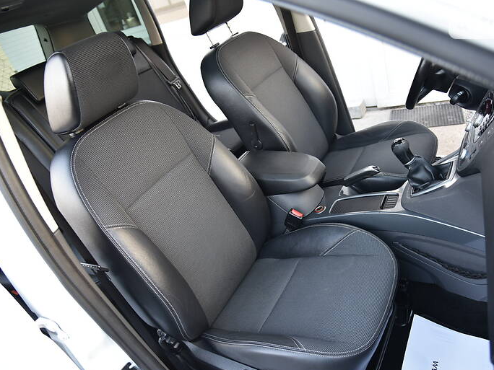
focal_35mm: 27
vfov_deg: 51.3
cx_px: 274
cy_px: 191
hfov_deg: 65.1
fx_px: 385
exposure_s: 1/60
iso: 450
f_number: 4
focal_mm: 24
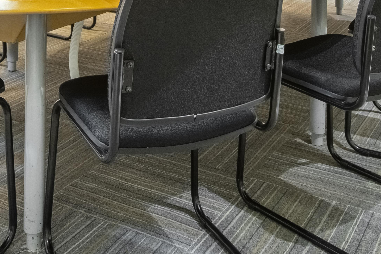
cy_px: -125
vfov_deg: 19.7
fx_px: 635
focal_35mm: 60
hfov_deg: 33.1
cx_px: 129
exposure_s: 1/25
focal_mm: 16
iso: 400
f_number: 9
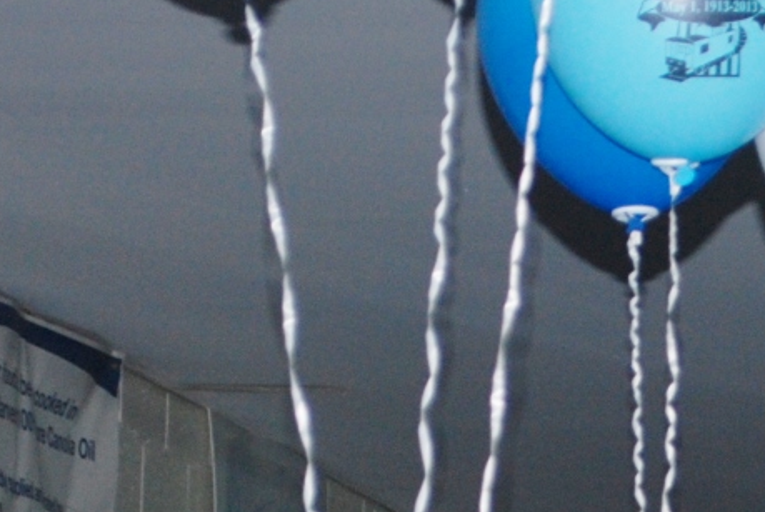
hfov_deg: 7.1
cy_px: 892
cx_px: 697
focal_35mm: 291
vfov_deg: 4.7
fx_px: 6189
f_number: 5.3
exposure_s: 1/60
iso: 400
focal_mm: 46
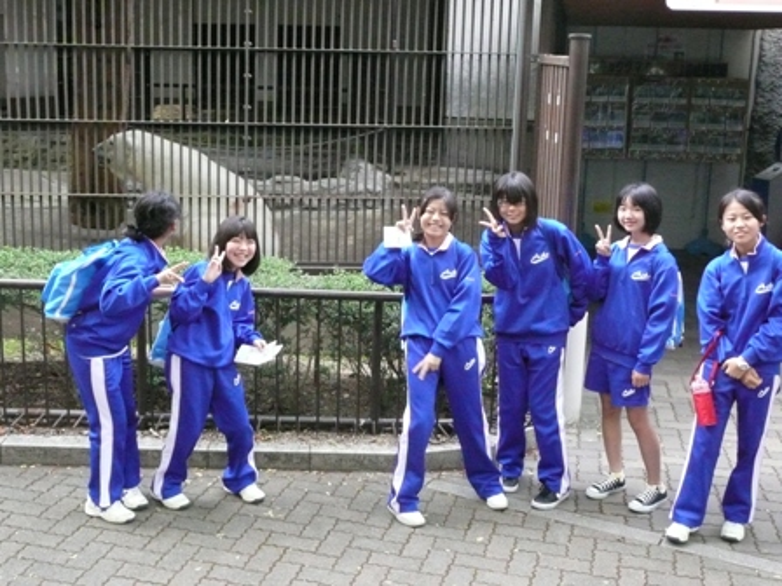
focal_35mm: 45
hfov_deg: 42.1
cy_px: 293
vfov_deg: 32.2
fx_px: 1017
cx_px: 391
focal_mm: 7.3
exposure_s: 1/125
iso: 800
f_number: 4.1
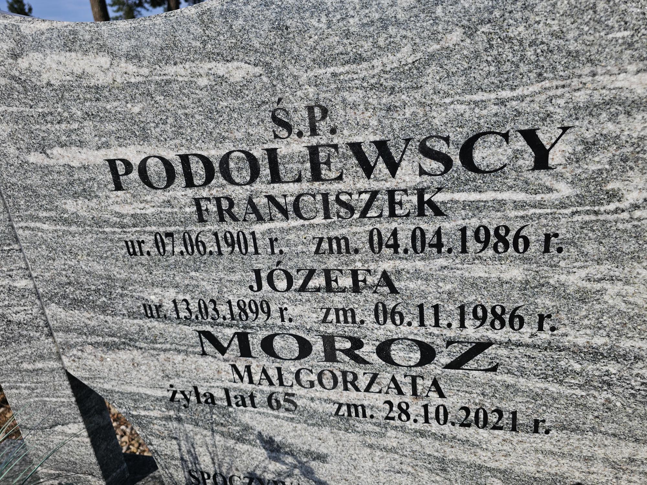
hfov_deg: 73.9
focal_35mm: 23
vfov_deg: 58.9
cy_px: 242
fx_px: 430
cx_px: 324
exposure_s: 1/1402
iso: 16
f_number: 1.7
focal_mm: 6.3
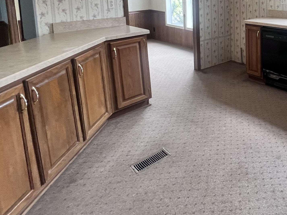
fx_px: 232
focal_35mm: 28
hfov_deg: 55.6
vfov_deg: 44.7
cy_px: 17
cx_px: 254
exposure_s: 1/120
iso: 250
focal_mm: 1.57
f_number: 1.8
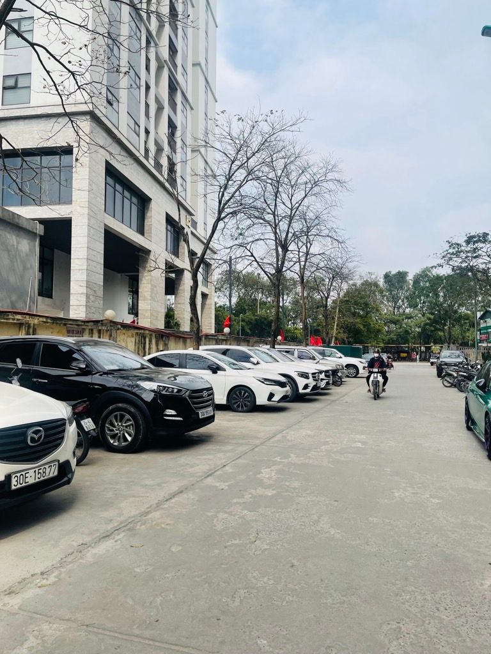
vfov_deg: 69.4
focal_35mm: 25
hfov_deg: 54.9
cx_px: 246
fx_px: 473
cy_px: 327
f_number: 1.6
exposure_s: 1/3663
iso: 32
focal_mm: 5.1
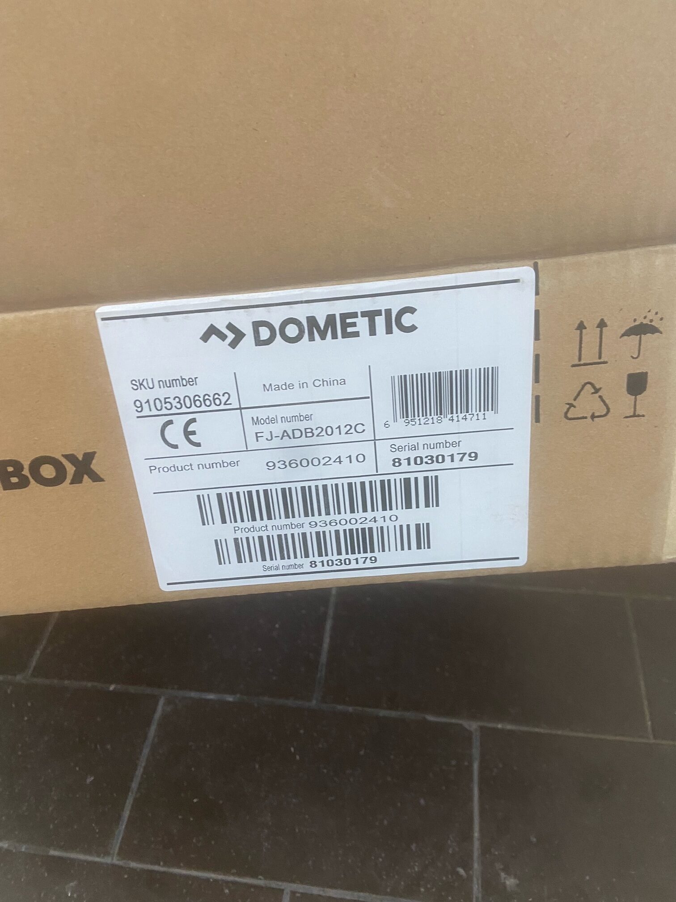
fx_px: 677
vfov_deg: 67.3
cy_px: 451
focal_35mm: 26
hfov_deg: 53.1
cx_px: 338
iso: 160
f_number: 1.8
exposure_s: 1/50
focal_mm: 4.25
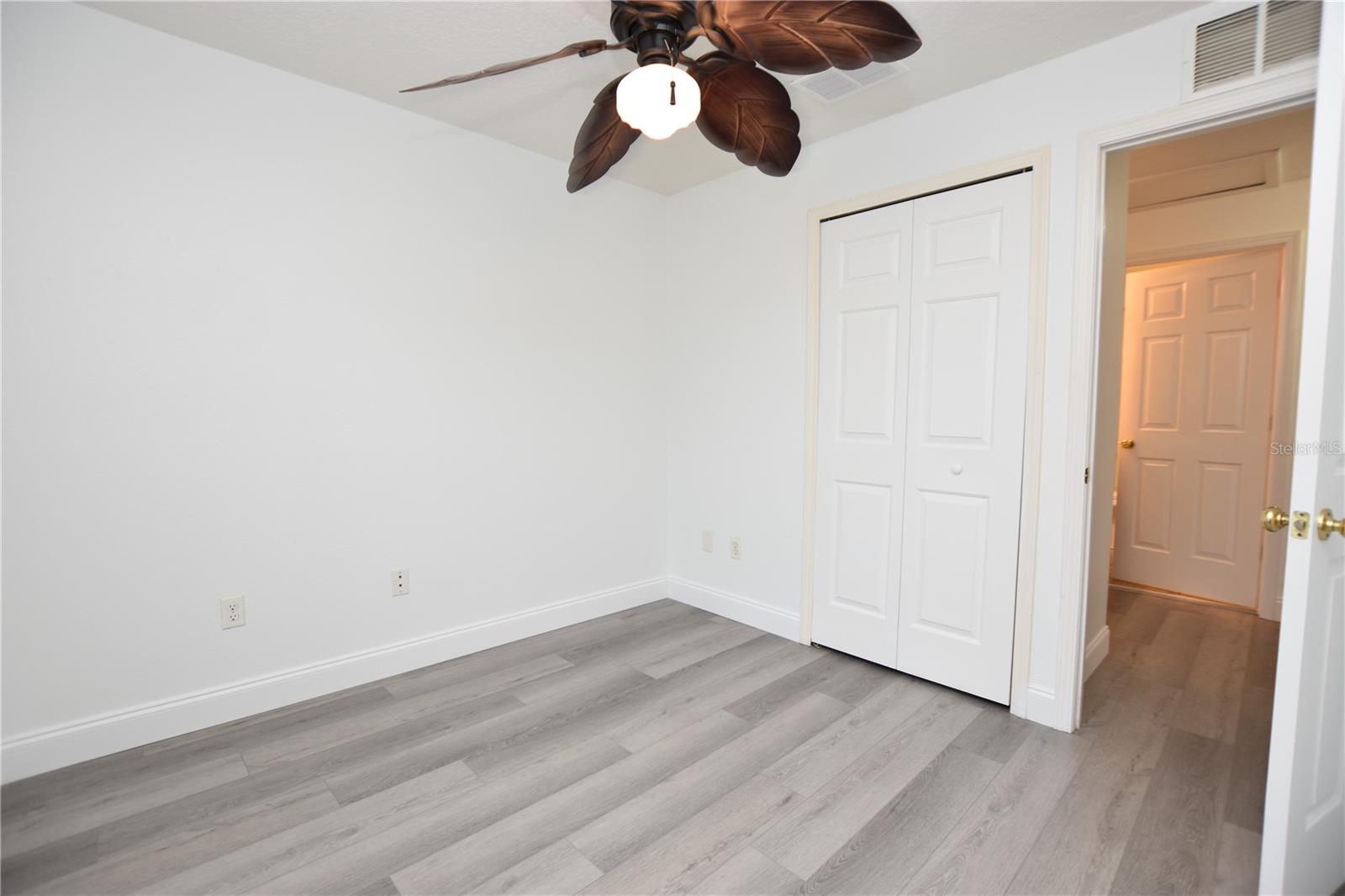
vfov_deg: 77.3
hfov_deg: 100.4
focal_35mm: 15
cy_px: 448
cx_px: 672
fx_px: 560
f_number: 4
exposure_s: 1/60
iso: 320
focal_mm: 10
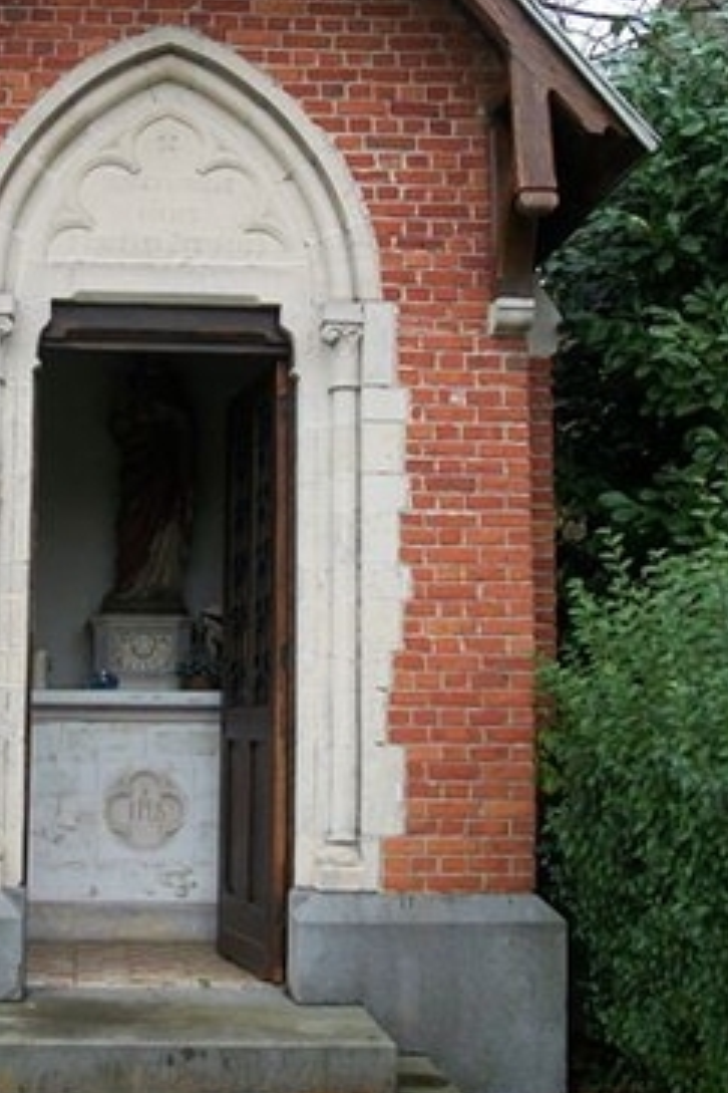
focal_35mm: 55
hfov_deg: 24.2
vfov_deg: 35.9
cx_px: 147
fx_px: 1668
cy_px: 361
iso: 80
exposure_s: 1/80
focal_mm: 5.7
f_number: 2.9
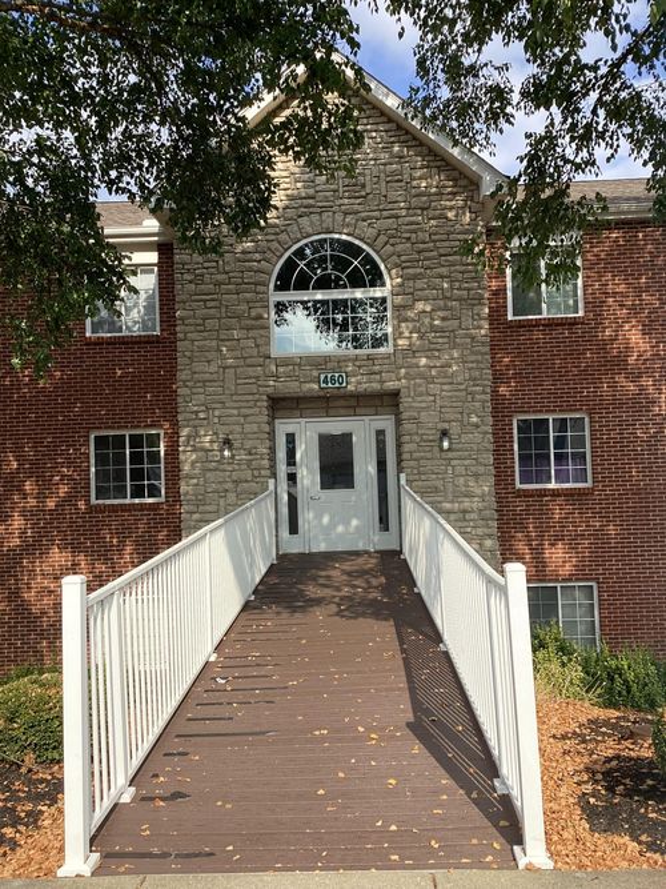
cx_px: 333
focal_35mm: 31
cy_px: 444
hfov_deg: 45.4
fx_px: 795
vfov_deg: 58.4
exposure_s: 1/936
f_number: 2.4
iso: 25
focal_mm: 3.3
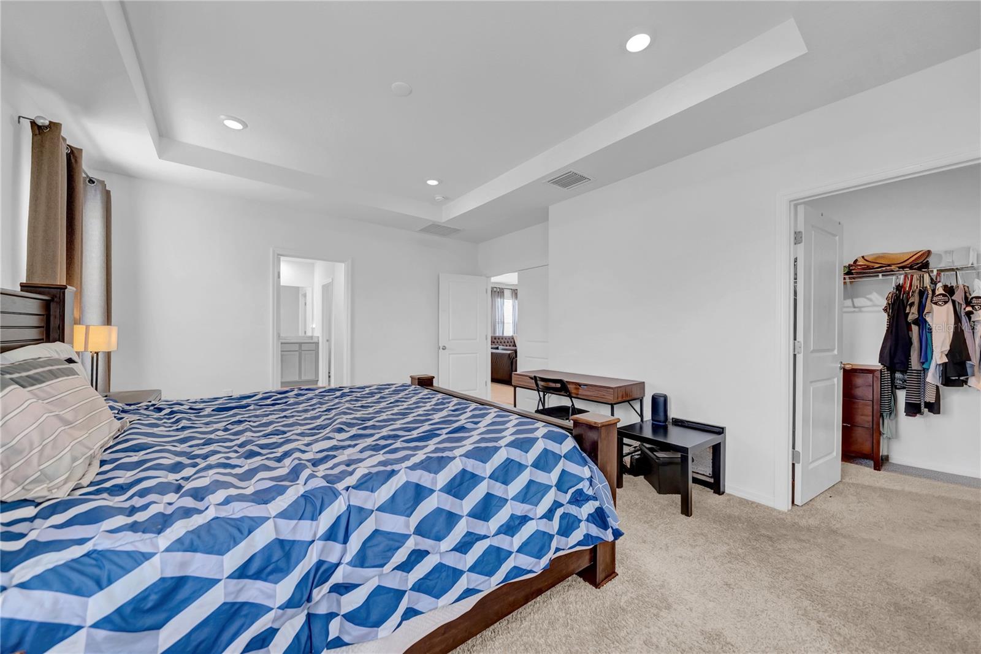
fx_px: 327
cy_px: 327
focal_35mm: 12
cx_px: 490
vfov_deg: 90.0
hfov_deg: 112.6
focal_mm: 12
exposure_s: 1/125
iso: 800
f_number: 4.5
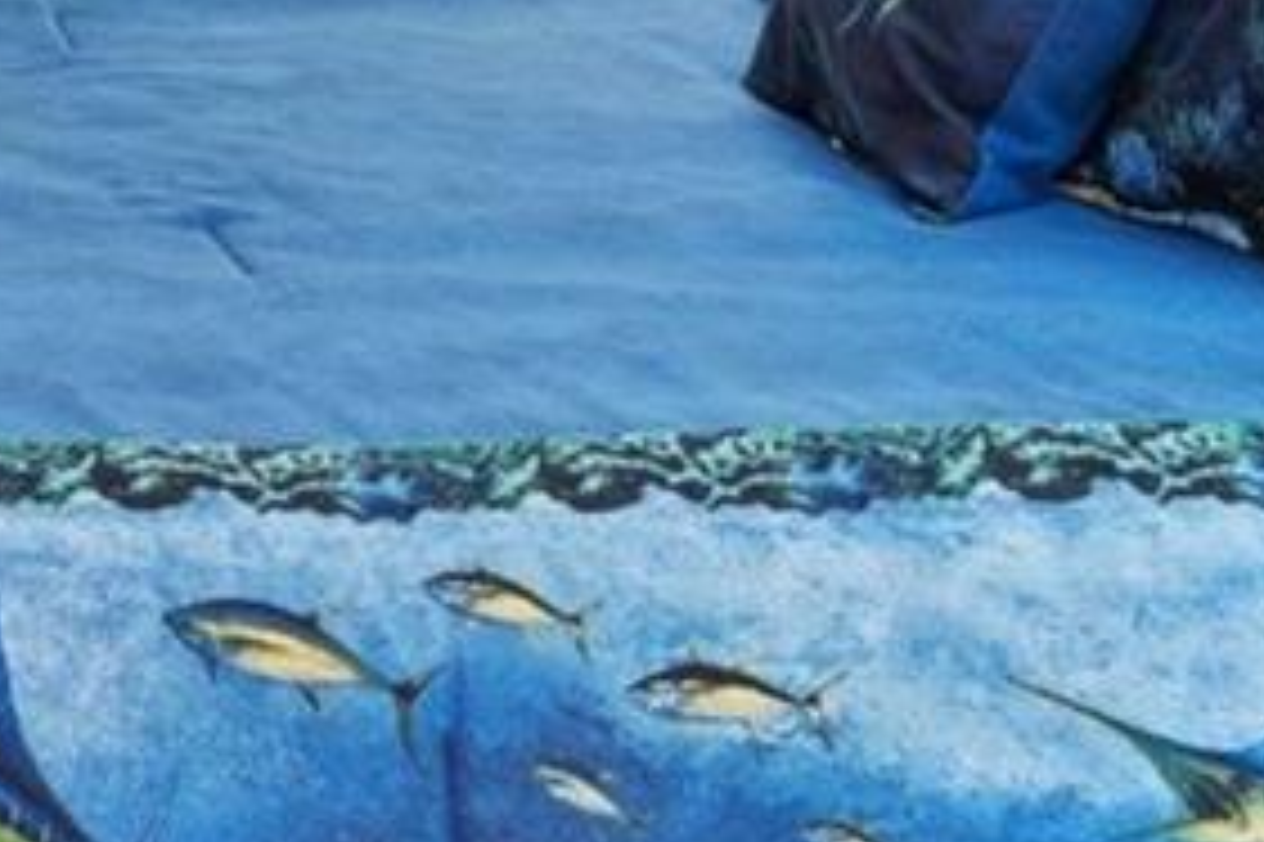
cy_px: -707
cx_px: -576
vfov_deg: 11.1
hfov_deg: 16.4
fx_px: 4020
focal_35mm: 115
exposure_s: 1.3
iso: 250
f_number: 9
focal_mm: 13.4
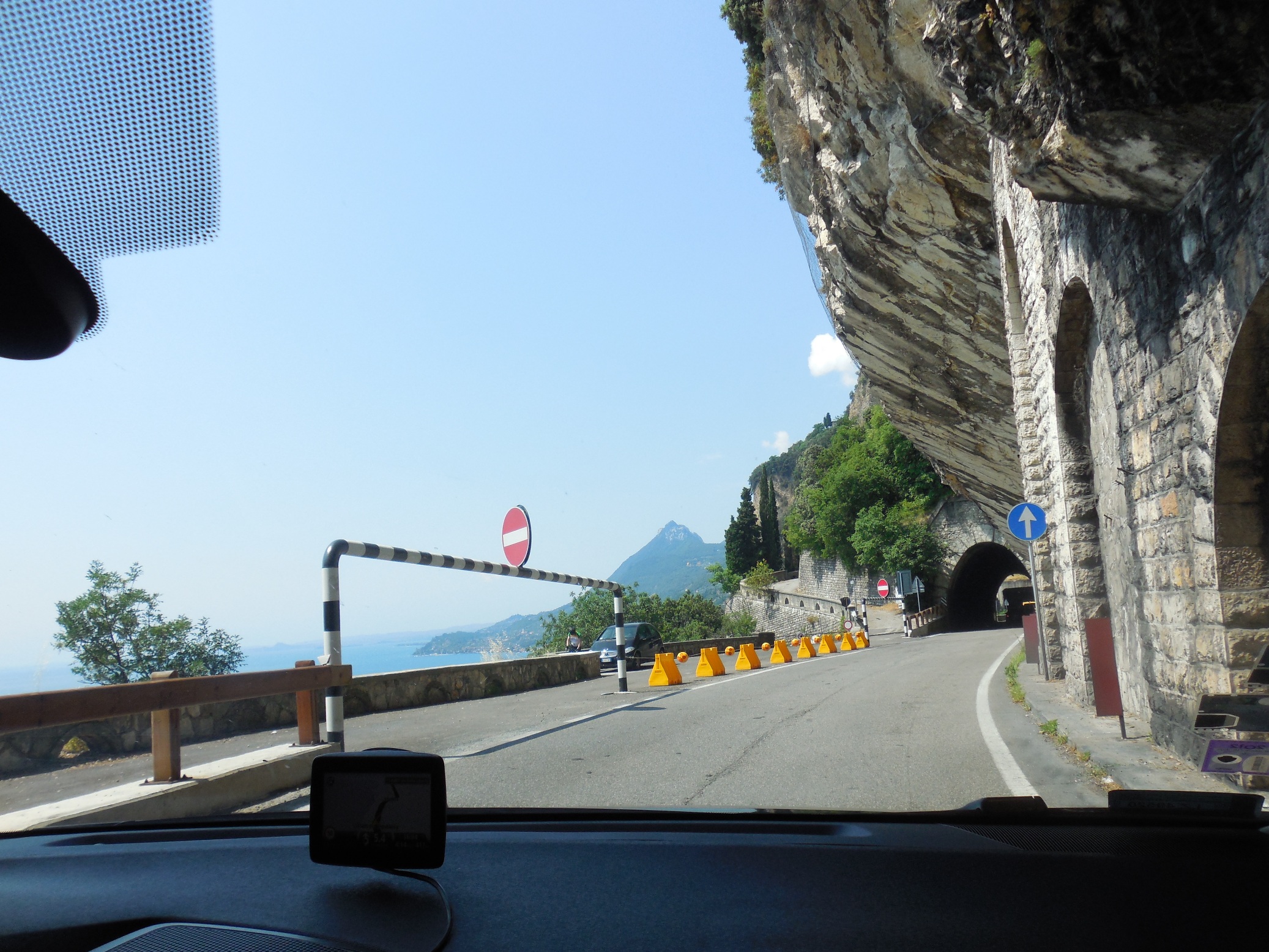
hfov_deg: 67.3
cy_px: 476
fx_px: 953
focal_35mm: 26
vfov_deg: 53.1
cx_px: 634
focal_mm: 4.6
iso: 125
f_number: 3.5
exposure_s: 1/800
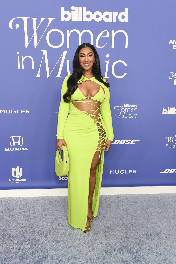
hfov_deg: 37.8
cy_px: 132
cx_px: 88
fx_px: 257
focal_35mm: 35
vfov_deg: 54.5
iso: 1600
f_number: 9
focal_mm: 35
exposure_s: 1/200
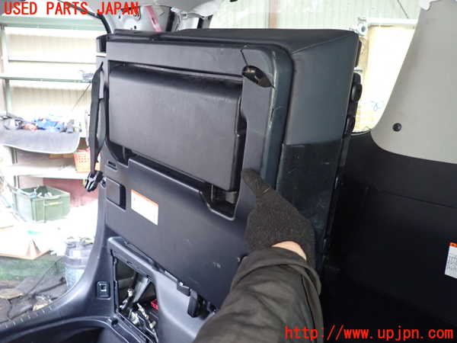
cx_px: 228
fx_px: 330
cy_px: 172
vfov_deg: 54.9
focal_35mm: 25
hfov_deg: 69.4
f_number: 2
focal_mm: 4.5
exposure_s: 1/10
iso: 800
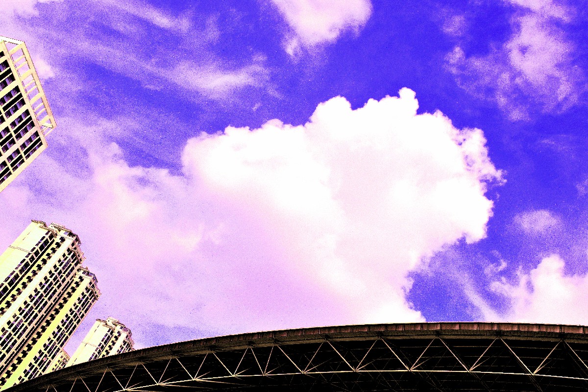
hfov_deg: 57.2
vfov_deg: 40.0
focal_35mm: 33
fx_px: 539
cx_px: 294
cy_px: 196
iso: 200
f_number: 13
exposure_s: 1/500
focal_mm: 22
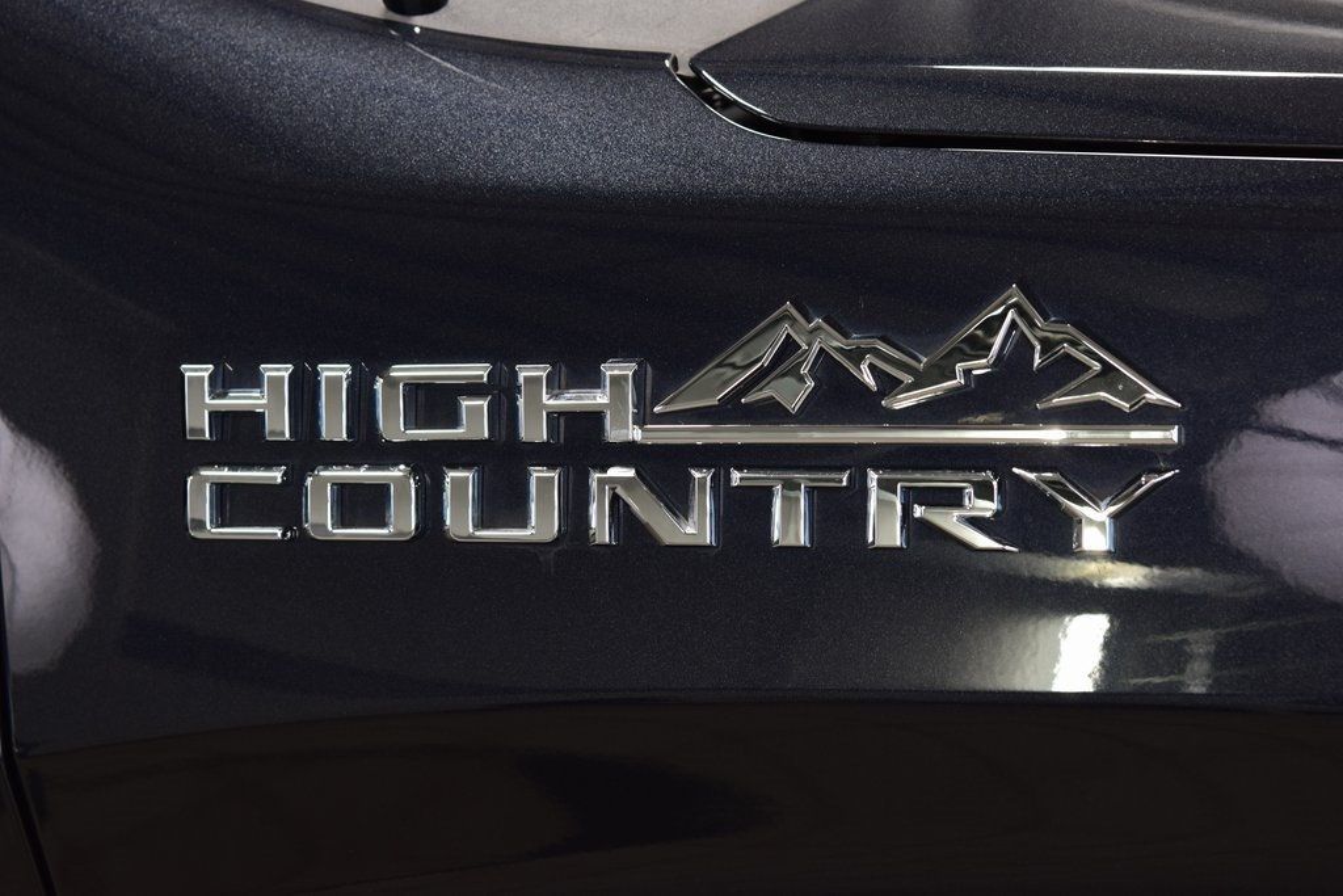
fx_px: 3078
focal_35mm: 82
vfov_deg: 16.6
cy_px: 448
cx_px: 672
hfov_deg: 24.6
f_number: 6.3
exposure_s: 1/15
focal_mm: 55
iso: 450
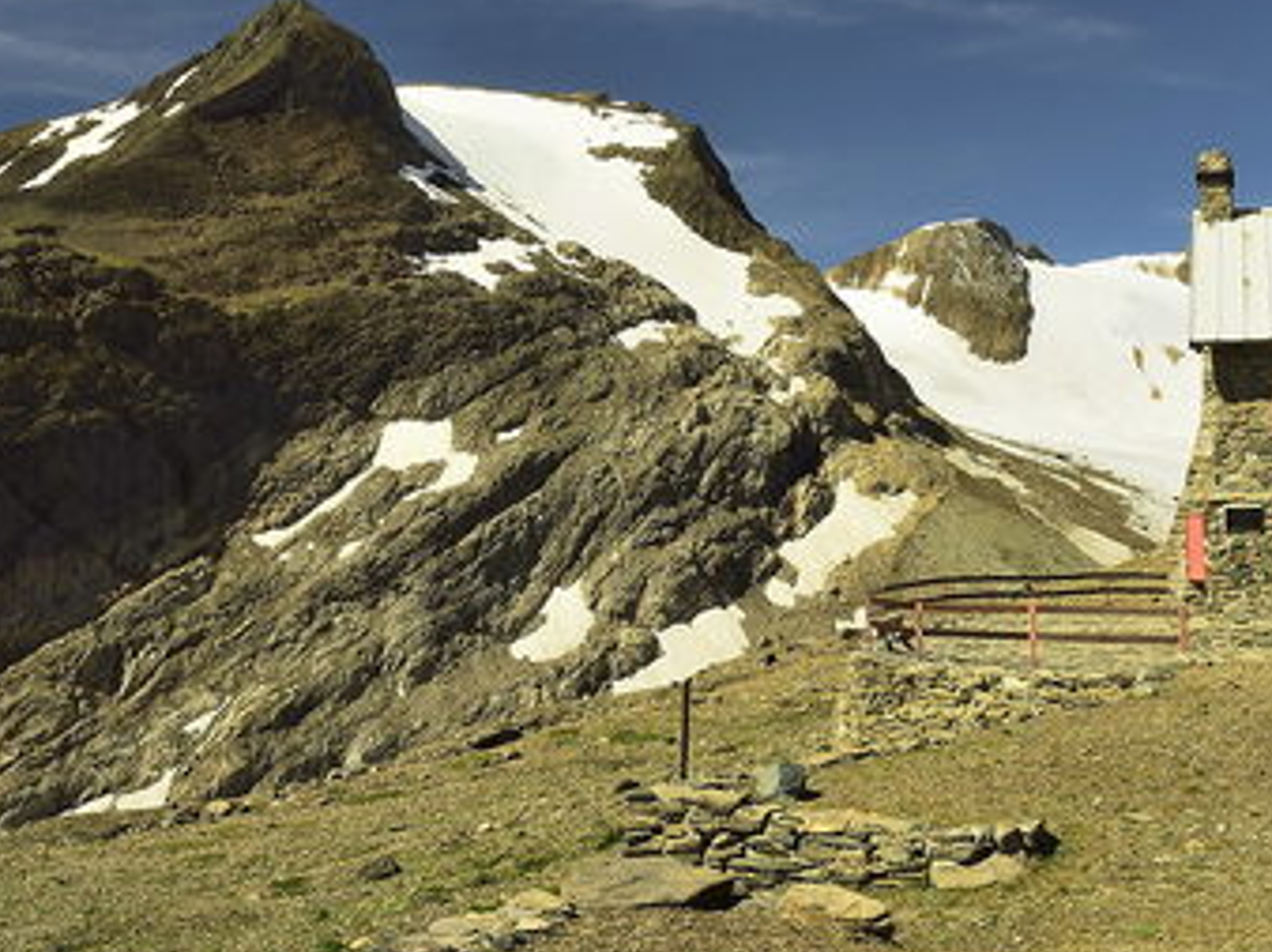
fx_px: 1506
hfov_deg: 45.4
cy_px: 342
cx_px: 802
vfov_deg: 34.9
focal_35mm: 41
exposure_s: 1/25
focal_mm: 16
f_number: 20
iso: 180
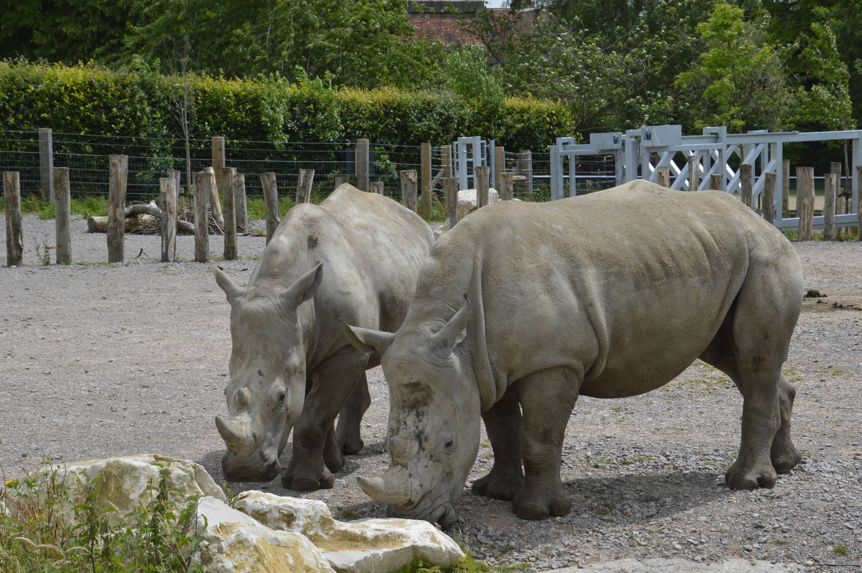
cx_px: 431
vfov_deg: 15.7
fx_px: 2081
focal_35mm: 87
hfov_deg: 23.4
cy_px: 286
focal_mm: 58
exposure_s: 1/250
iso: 100
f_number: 8
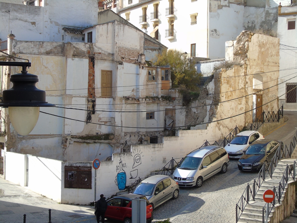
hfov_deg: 31.2
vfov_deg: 23.6
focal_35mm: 62
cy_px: 112
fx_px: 532
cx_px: 148
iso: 80
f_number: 4.5
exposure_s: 1/320
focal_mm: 11
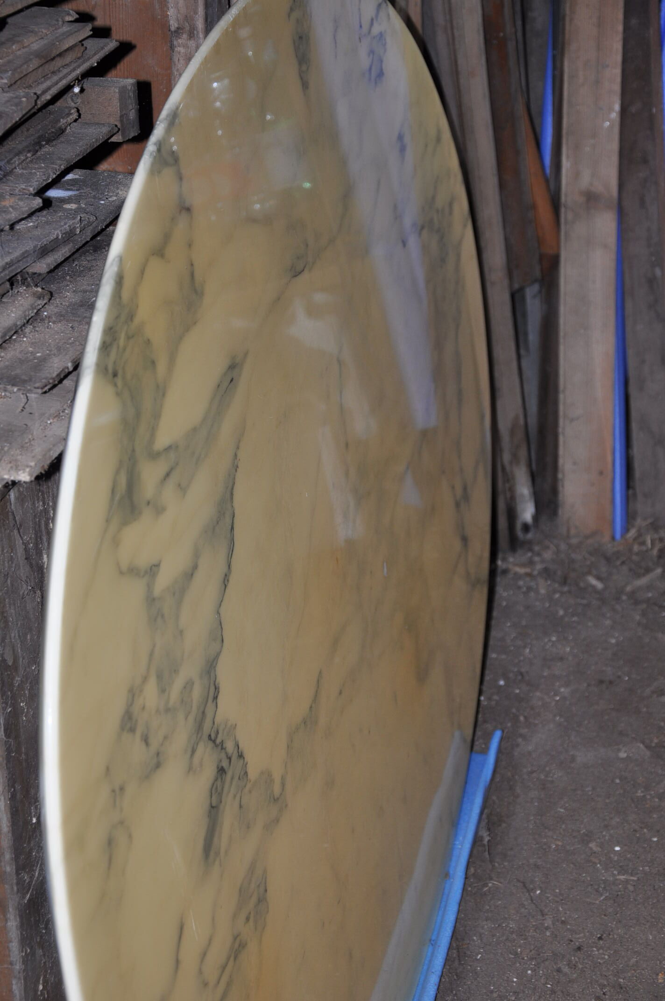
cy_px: 500
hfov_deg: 18.1
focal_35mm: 75
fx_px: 2083
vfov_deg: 27.0
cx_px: 332
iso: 250
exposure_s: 1/60
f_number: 5
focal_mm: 50
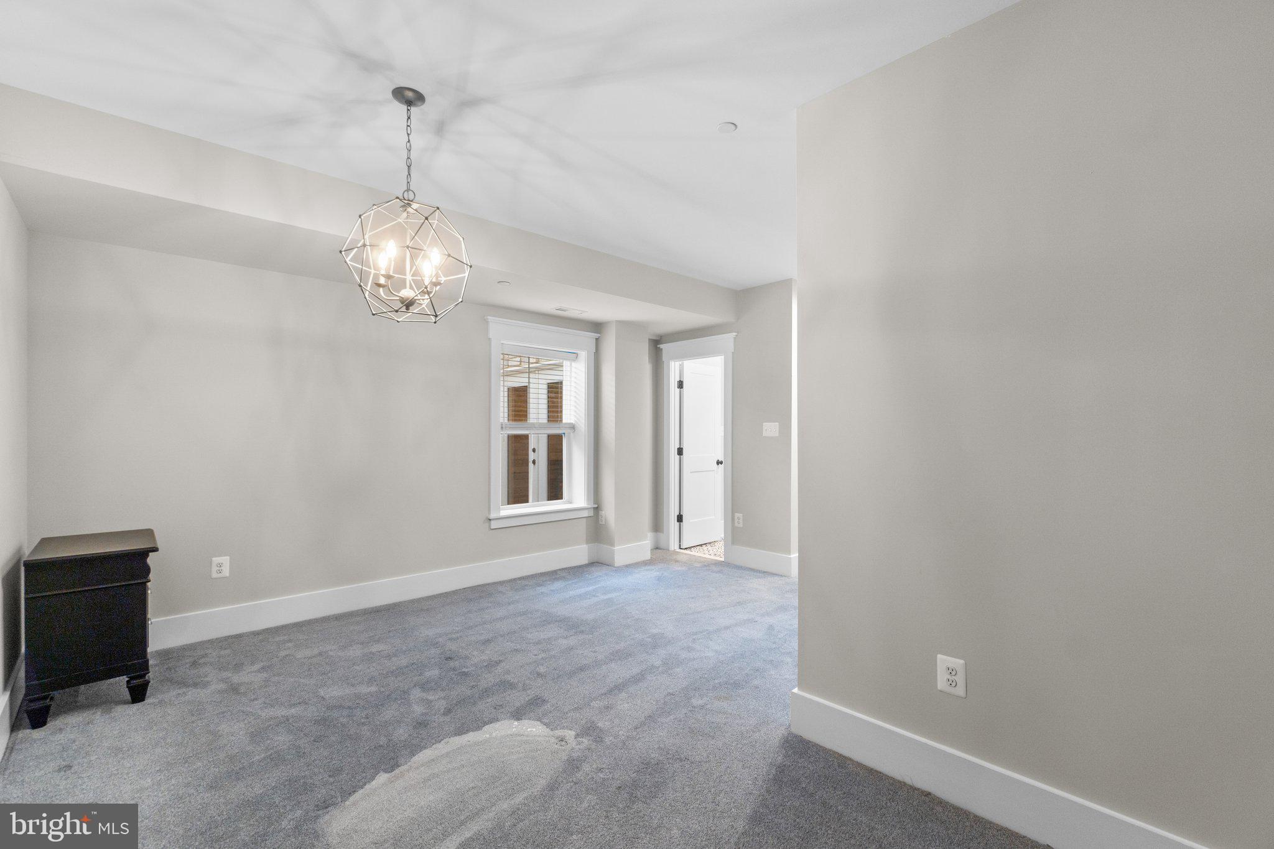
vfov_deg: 77.3
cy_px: 424
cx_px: 637
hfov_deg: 100.4
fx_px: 531
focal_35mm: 15
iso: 100
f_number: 8
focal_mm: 10
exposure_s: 1/4
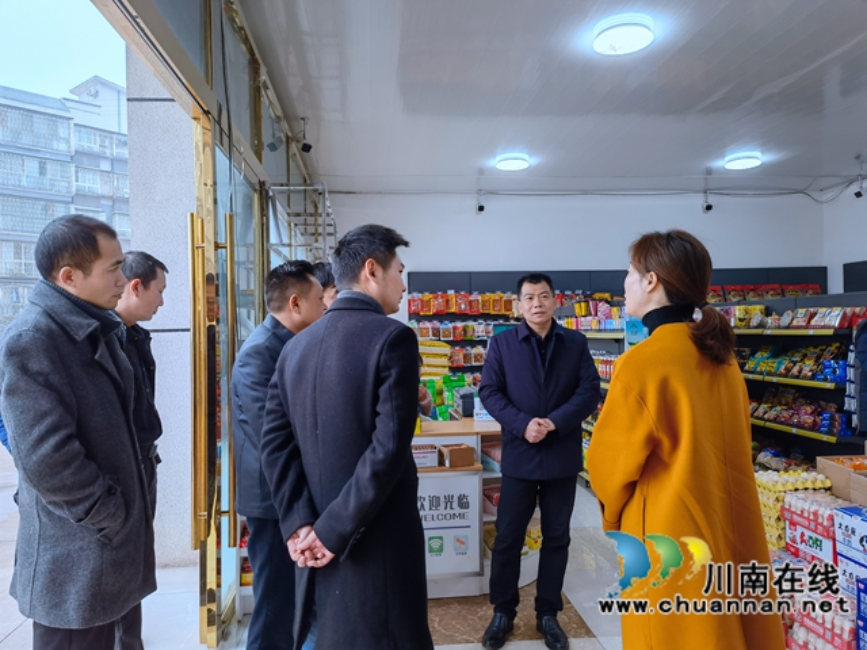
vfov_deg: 51.4
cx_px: 434
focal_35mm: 27
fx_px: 676
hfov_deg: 65.3
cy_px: 325
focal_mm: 6.67
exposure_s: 1/100
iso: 100
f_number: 1.9
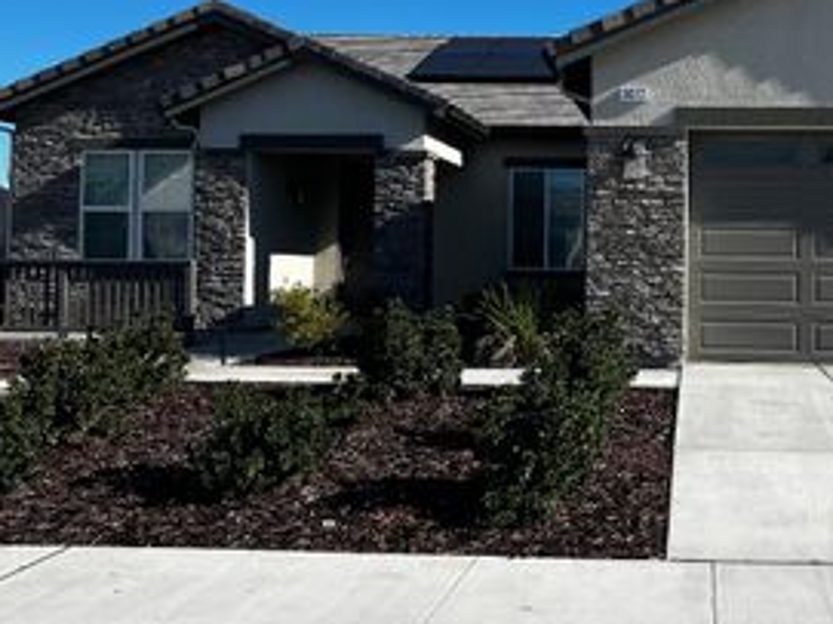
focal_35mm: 48
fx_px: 1155
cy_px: 214
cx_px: 636
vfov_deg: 30.0
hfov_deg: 38.5
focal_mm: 5.7
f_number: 1.5
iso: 50
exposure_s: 1/4115
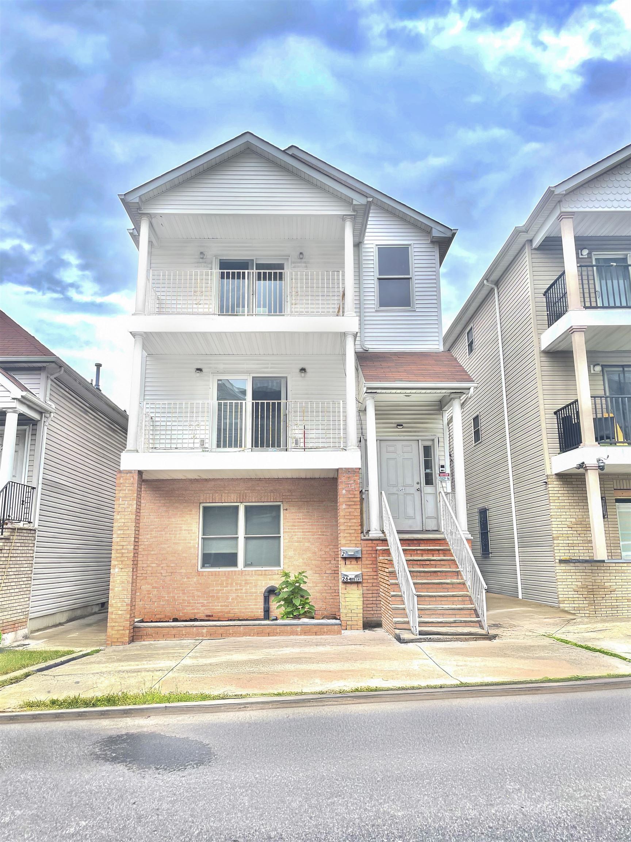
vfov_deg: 67.3
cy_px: 421
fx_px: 632
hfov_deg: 53.1
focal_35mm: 26
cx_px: 316
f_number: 1.6
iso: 50
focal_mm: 4.2
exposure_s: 1/730
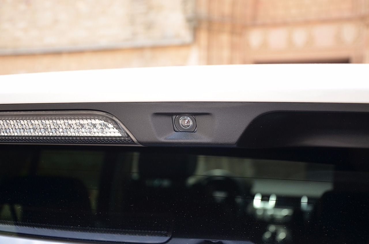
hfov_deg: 46.5
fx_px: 430
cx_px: 184
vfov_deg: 31.8
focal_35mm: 42
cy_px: 122
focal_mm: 28
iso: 200
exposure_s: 1/160
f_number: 4
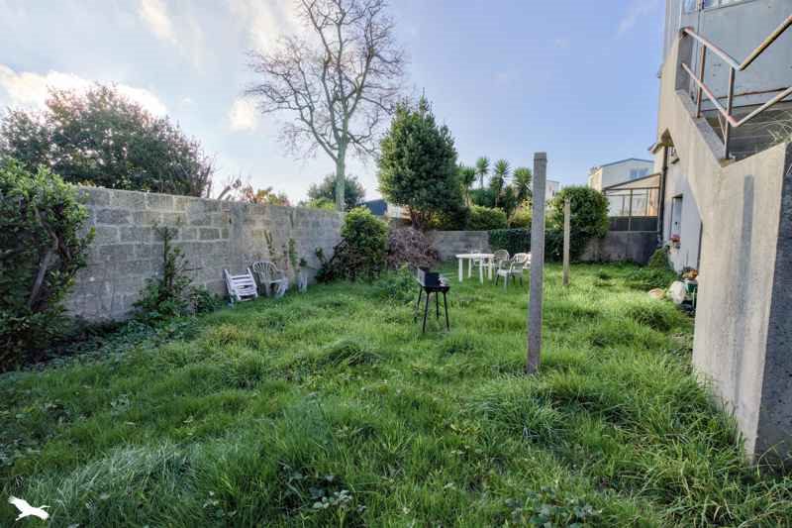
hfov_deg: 96.7
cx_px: 396
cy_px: 264
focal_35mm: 16
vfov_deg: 73.7
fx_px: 352
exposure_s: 1/800
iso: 800
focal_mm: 16
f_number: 8
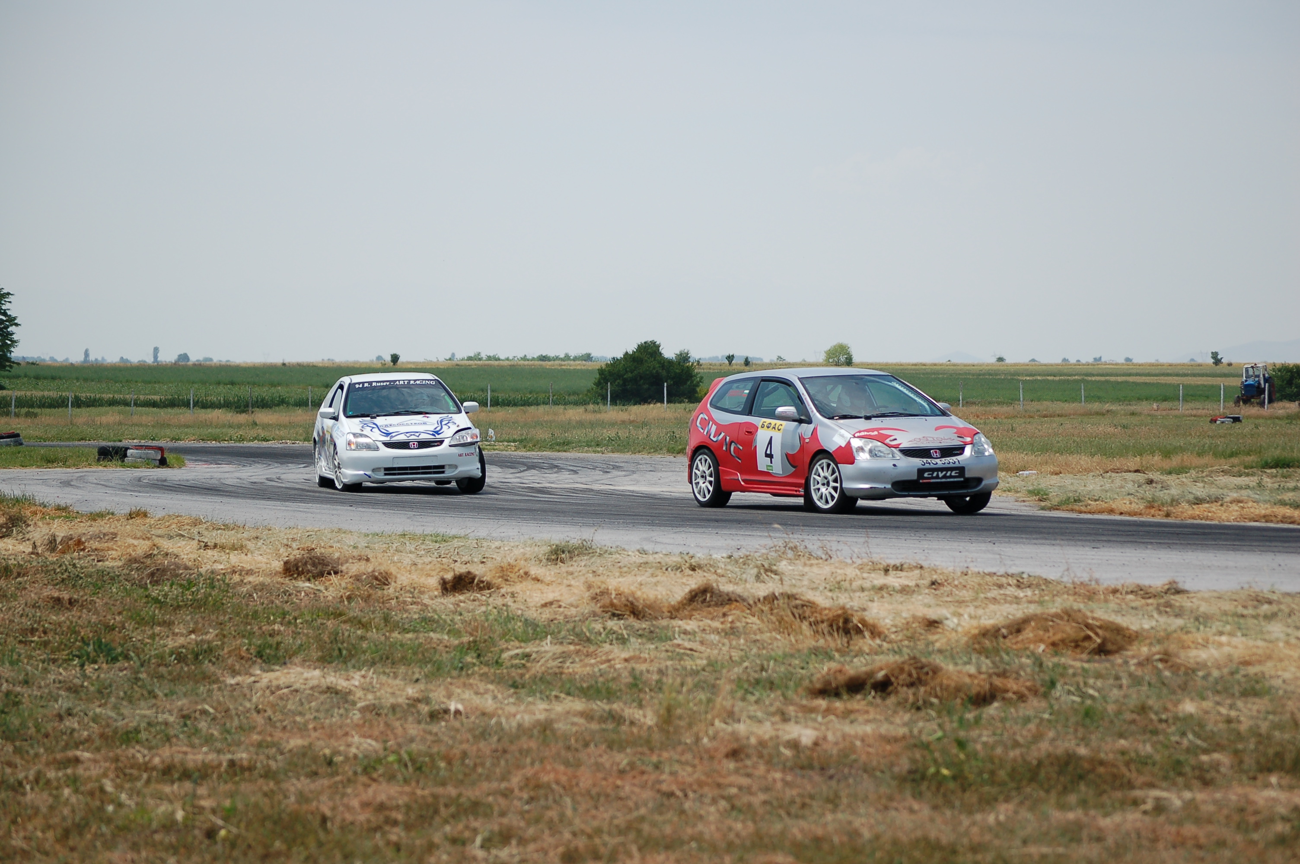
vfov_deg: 12.2
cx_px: 650
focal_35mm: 112
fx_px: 4059
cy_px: 432
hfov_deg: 18.2
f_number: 5
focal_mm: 75
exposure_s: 1/1250
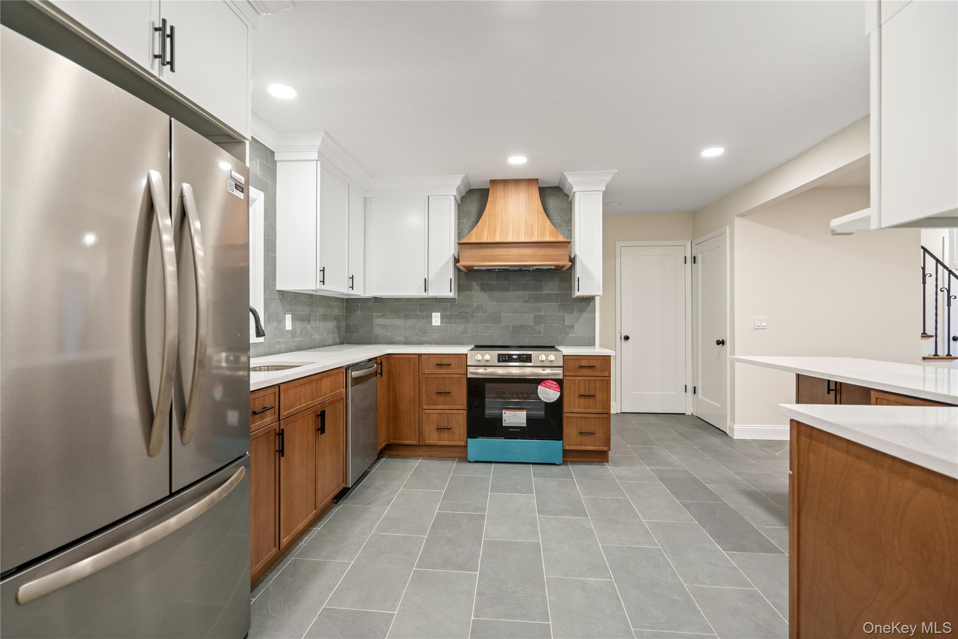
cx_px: 479
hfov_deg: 96.7
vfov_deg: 73.7
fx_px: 426
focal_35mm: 16
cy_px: 320
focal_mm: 16
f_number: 5.6
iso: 1000
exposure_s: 1/20
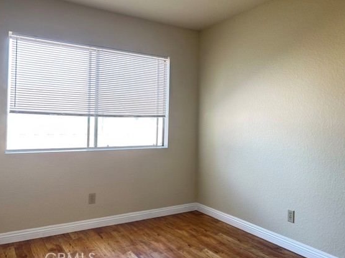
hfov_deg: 59.9
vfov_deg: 46.7
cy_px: 118
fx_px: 299
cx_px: 183
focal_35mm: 30
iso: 80
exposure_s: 1/60
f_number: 1.5
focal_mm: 5.7
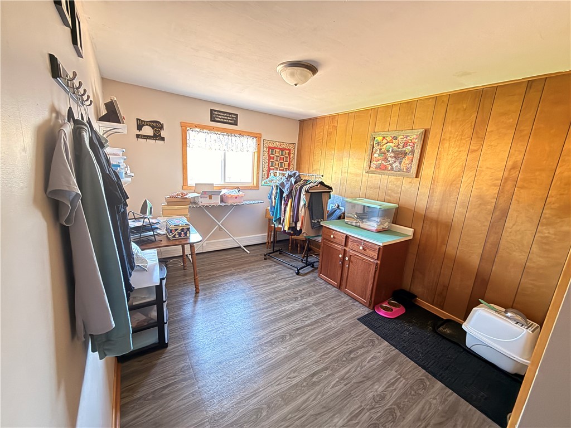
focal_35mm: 14
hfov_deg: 102.1
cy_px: 214
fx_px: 231
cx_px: 286
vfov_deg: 85.7
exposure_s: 1/20
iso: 800
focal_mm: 2.22
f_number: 2.2
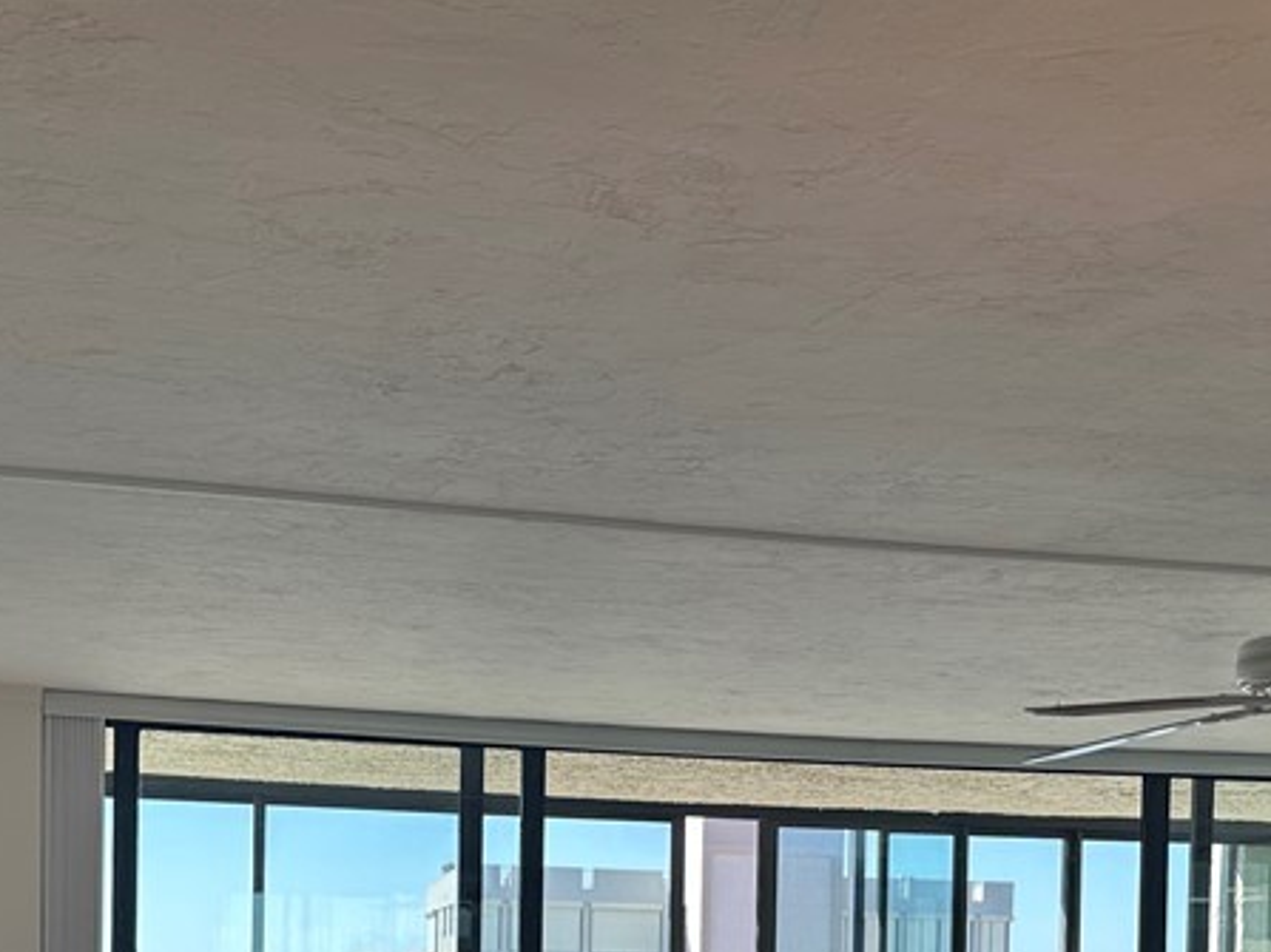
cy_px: 1017
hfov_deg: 34.9
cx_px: 708
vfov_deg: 24.9
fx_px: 2019
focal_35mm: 55
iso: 80
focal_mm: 6.86
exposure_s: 1/506
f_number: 1.78
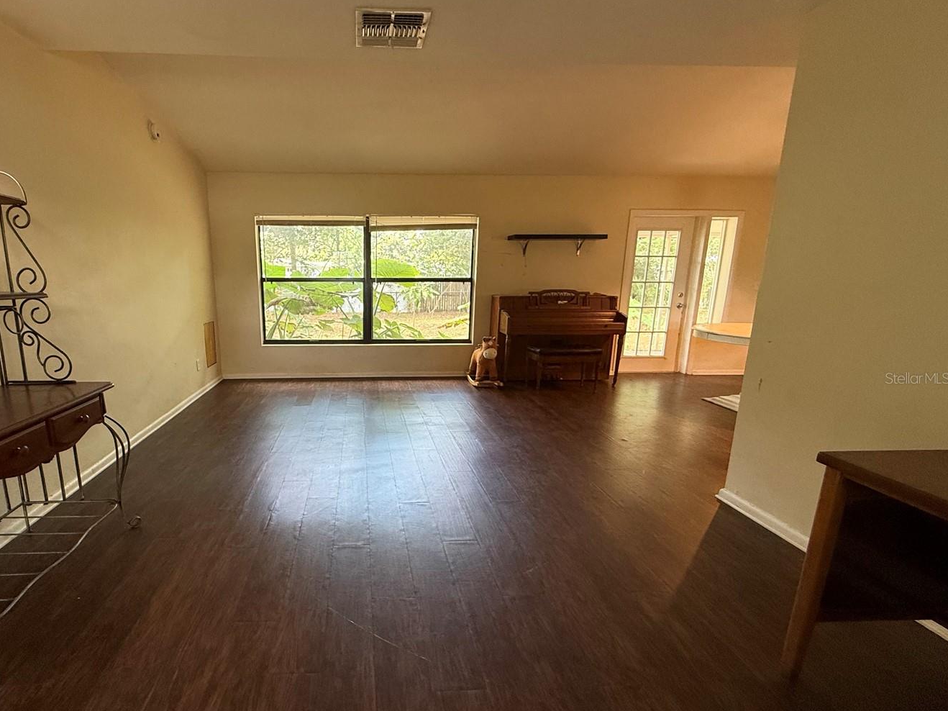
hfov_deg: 89.8
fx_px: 465
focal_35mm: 17
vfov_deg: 74.6
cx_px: 378
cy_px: 378
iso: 320
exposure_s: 1/60
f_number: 2.2
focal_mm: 2.22
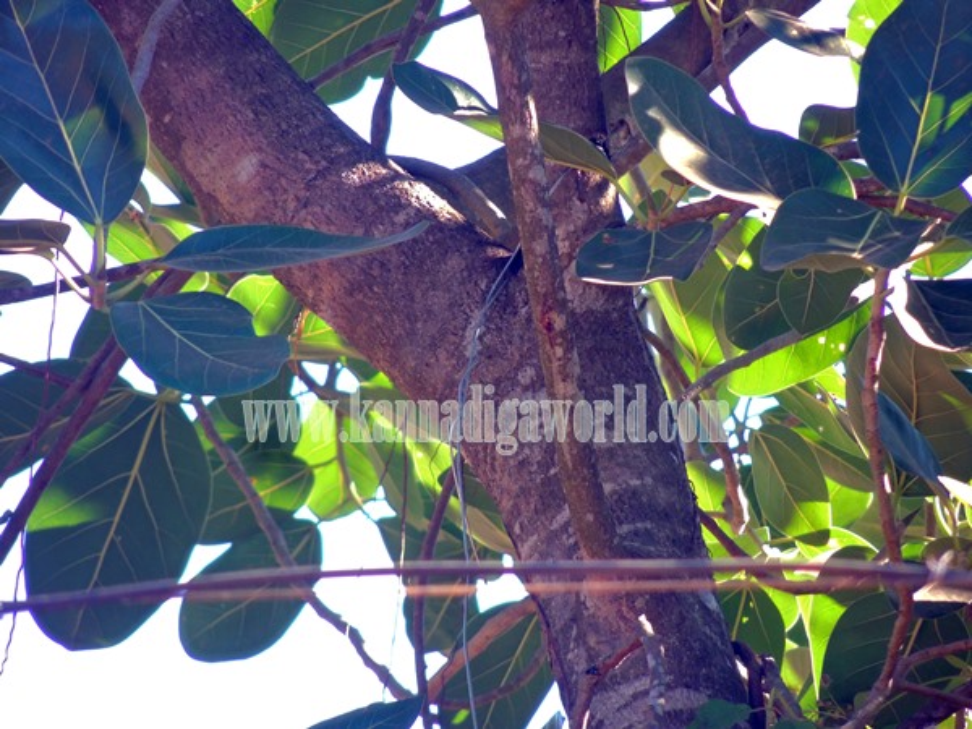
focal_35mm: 1000
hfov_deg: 2.0
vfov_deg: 1.5
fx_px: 28080
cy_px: 364
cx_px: 486
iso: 500
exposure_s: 1/160
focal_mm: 180
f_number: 5.9
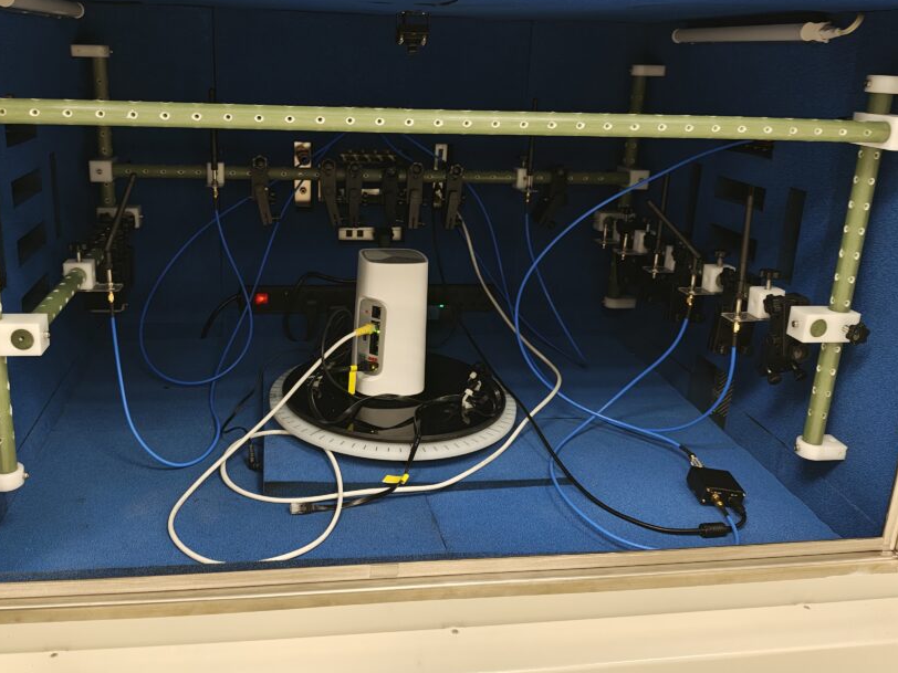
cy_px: 275
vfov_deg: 48.0
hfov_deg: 61.5
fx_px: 752
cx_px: 396
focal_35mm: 29
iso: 1244
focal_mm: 6.57
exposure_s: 1/60
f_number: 1.6
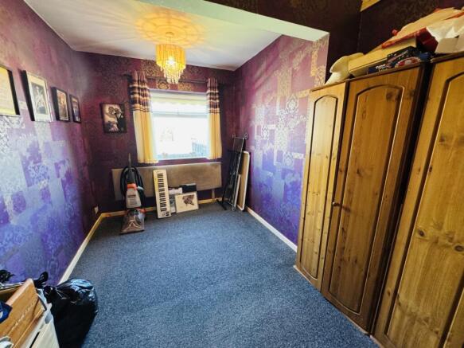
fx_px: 188
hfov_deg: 102.1
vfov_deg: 85.7
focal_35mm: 14
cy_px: 174
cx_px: 232
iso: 320
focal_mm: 2.22
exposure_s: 1/50
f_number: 2.2
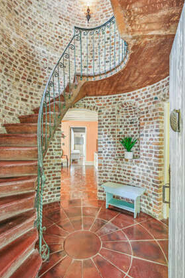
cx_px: 92
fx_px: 131
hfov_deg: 70.4
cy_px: 144
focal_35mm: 17
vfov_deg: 93.3
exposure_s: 1/2.5
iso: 100
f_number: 8
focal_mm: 14
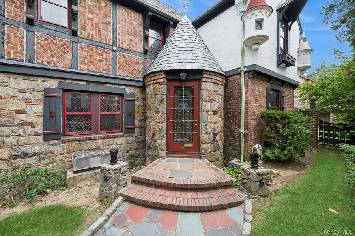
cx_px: 178
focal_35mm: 14
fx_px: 138
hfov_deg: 104.3
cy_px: 118
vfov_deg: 81.1
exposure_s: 1/60
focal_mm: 14
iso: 200
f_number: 11
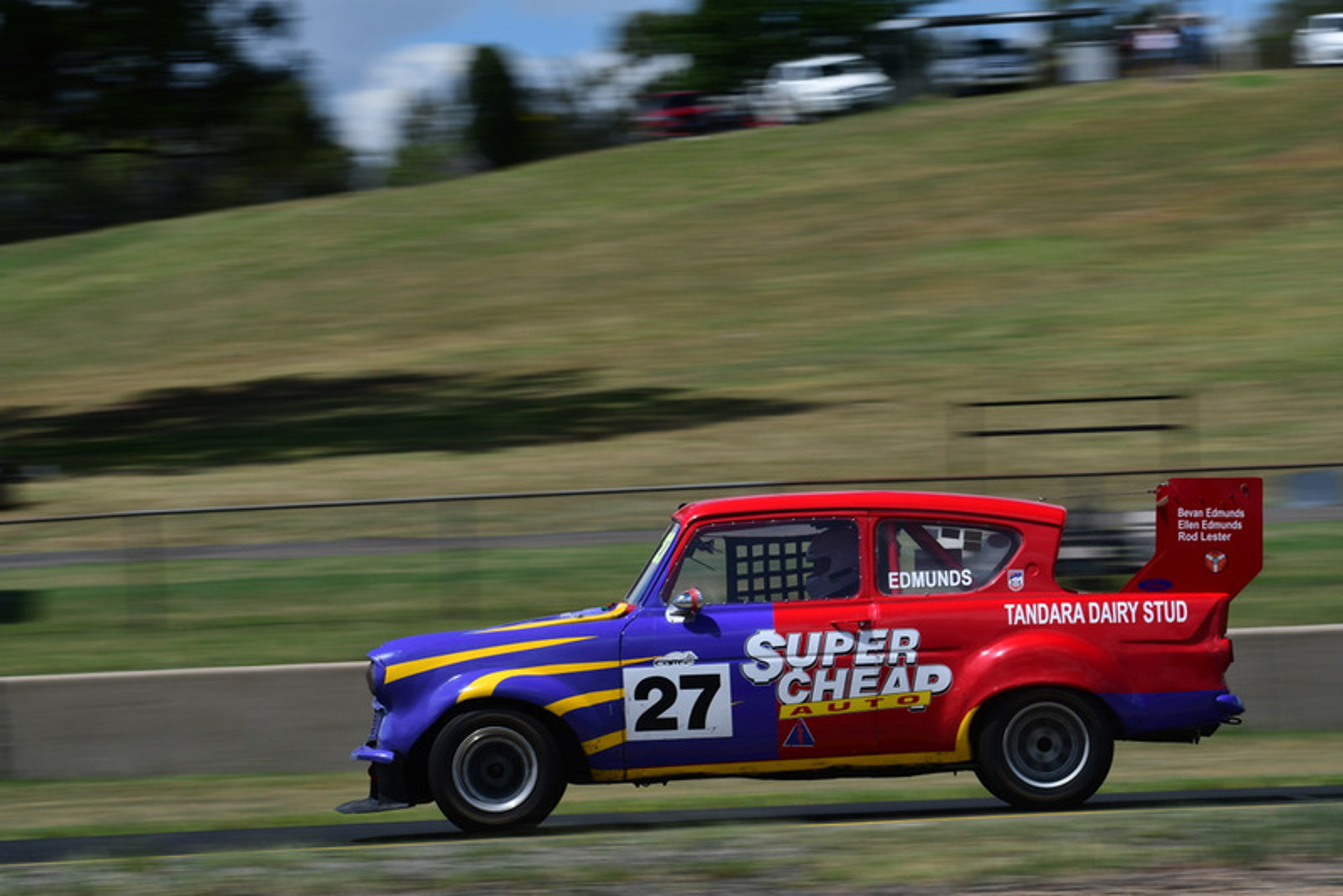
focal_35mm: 183
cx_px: 672
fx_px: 6829
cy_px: 448
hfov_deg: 11.2
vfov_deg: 7.5
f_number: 14
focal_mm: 122
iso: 160
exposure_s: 1/200
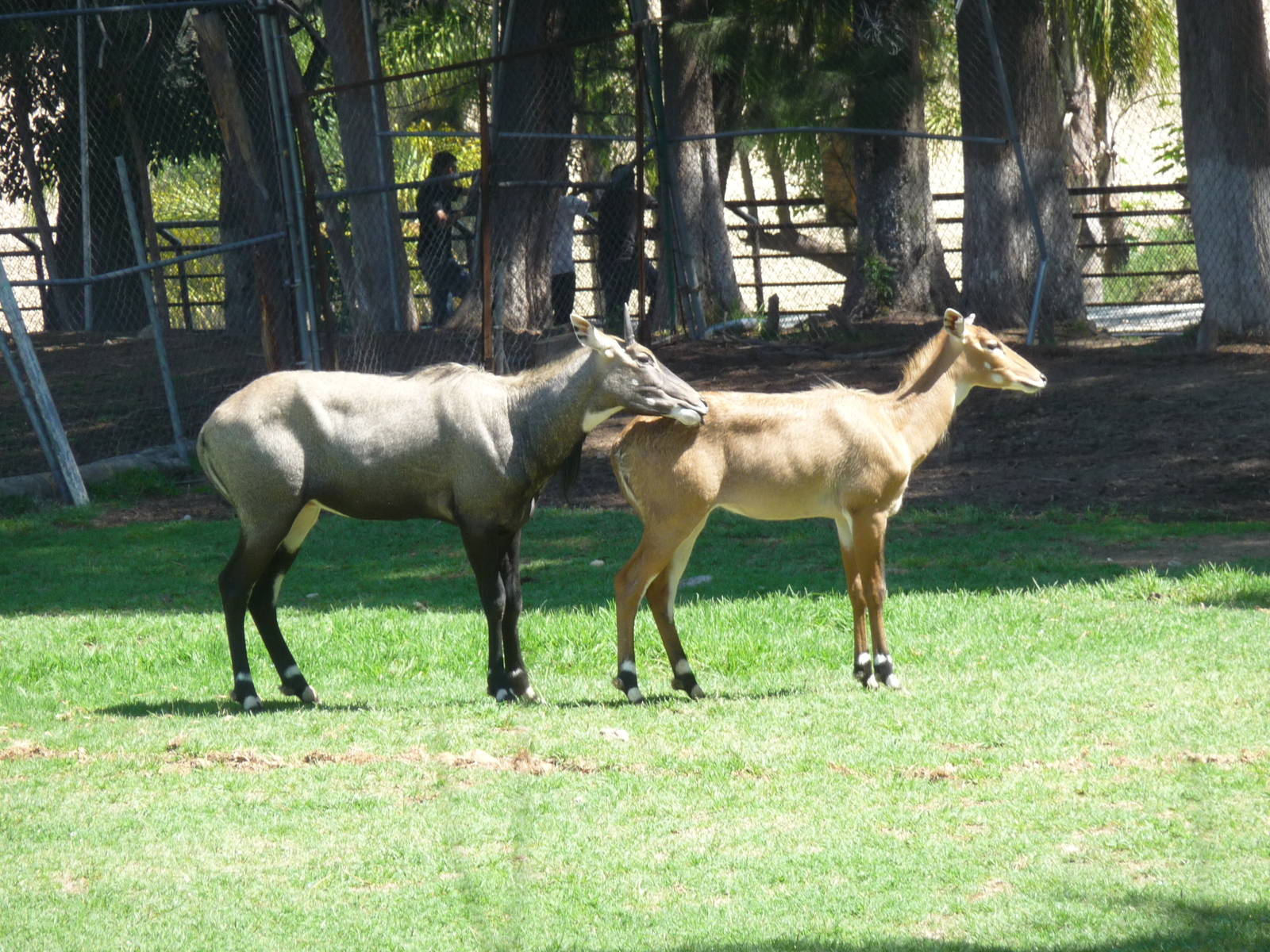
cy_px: 476
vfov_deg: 5.3
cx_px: 635
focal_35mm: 280
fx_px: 10273
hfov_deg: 7.1
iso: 125
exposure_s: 1/125
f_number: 4.9
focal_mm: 47
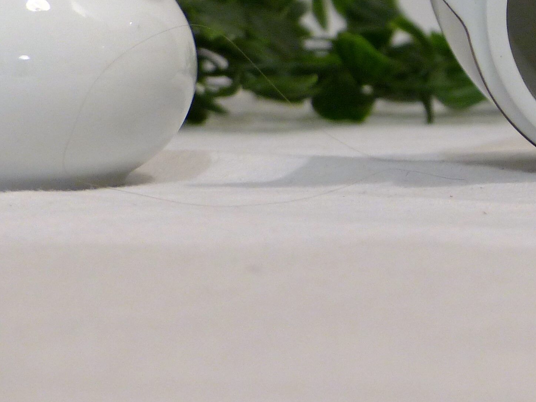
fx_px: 2958
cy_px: -4
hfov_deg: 10.1
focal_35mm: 191
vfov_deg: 7.7
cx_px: 730
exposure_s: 1/8
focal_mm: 12.5
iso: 160
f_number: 2.8
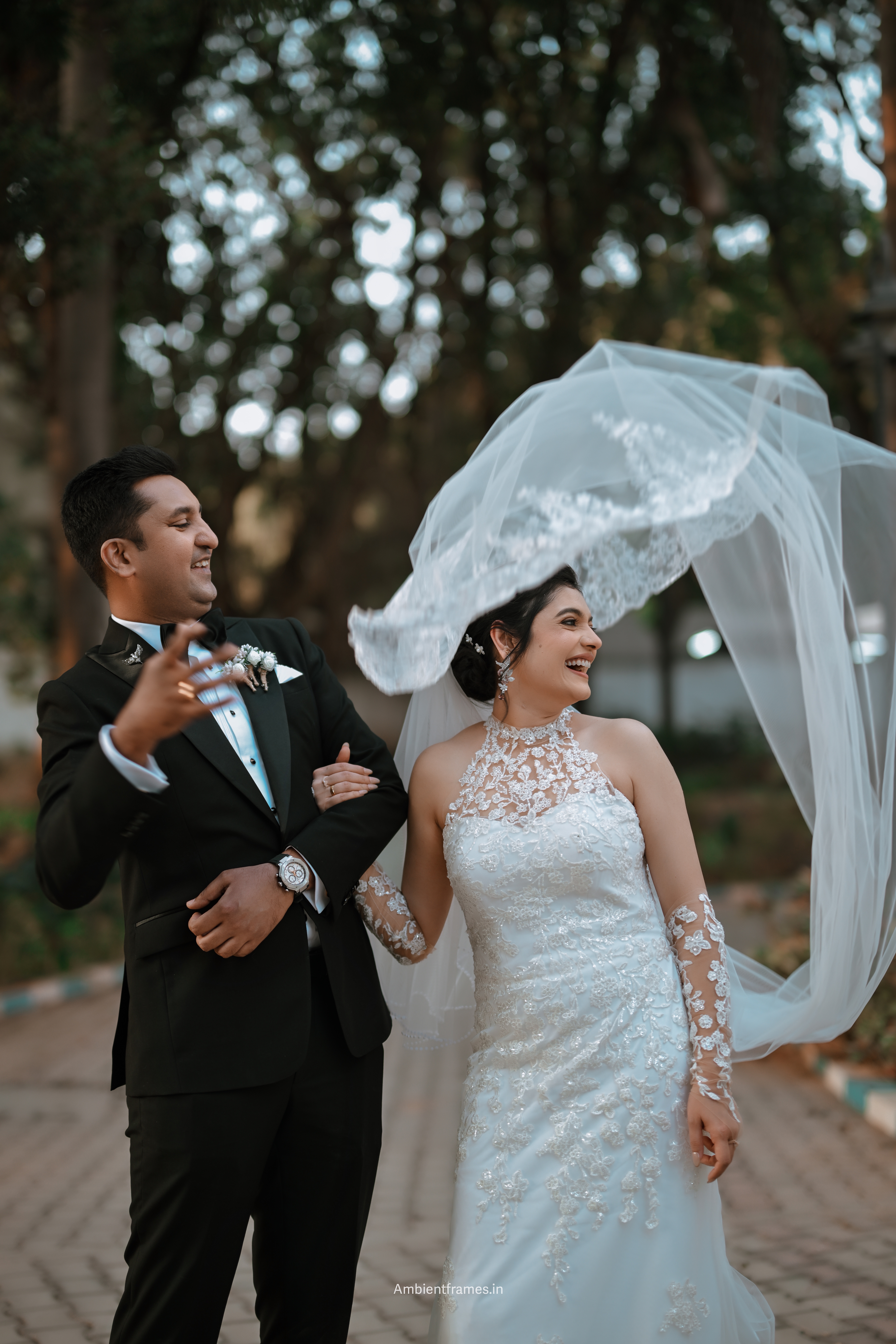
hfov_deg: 27.0
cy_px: 672
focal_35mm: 50
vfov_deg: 39.6
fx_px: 1867
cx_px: 448
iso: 125
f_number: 1.3
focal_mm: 50
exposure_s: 1/200
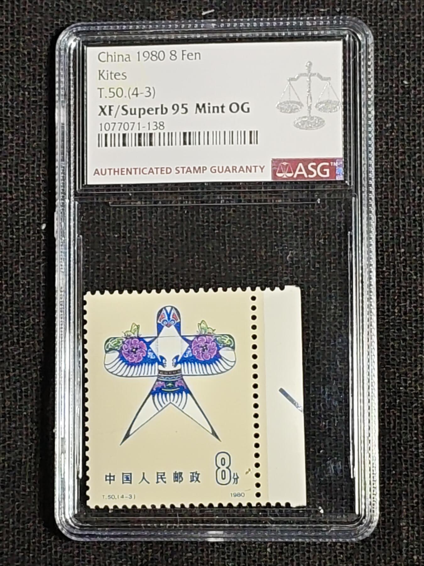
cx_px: 212
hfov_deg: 13.5
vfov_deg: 17.9
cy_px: 283
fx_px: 1796
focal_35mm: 110
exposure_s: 1/603
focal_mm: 4.94
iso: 50
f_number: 1.5
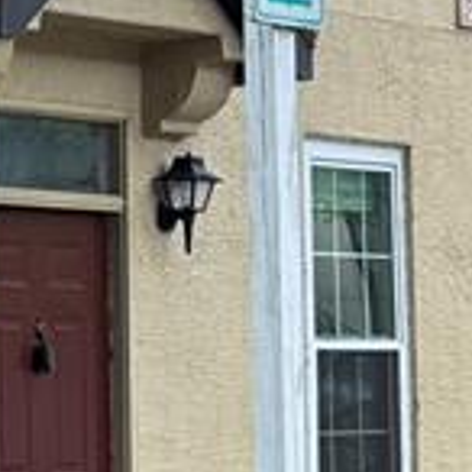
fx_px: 2484
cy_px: 171
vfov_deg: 10.8
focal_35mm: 161
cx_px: -663
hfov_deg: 9.6
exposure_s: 1/180
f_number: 1.6
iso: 50
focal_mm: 5.96
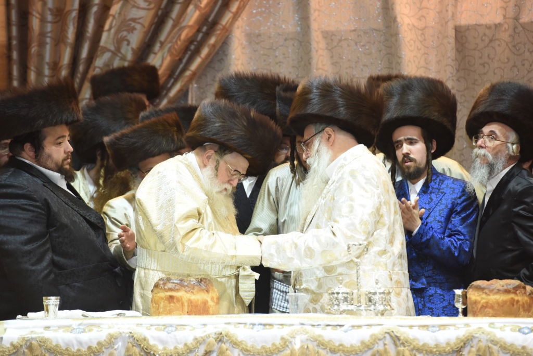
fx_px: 2961
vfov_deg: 6.9
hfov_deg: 10.3
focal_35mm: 200
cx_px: 266
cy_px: 178
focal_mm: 200
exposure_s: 1/125
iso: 2500
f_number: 4.5
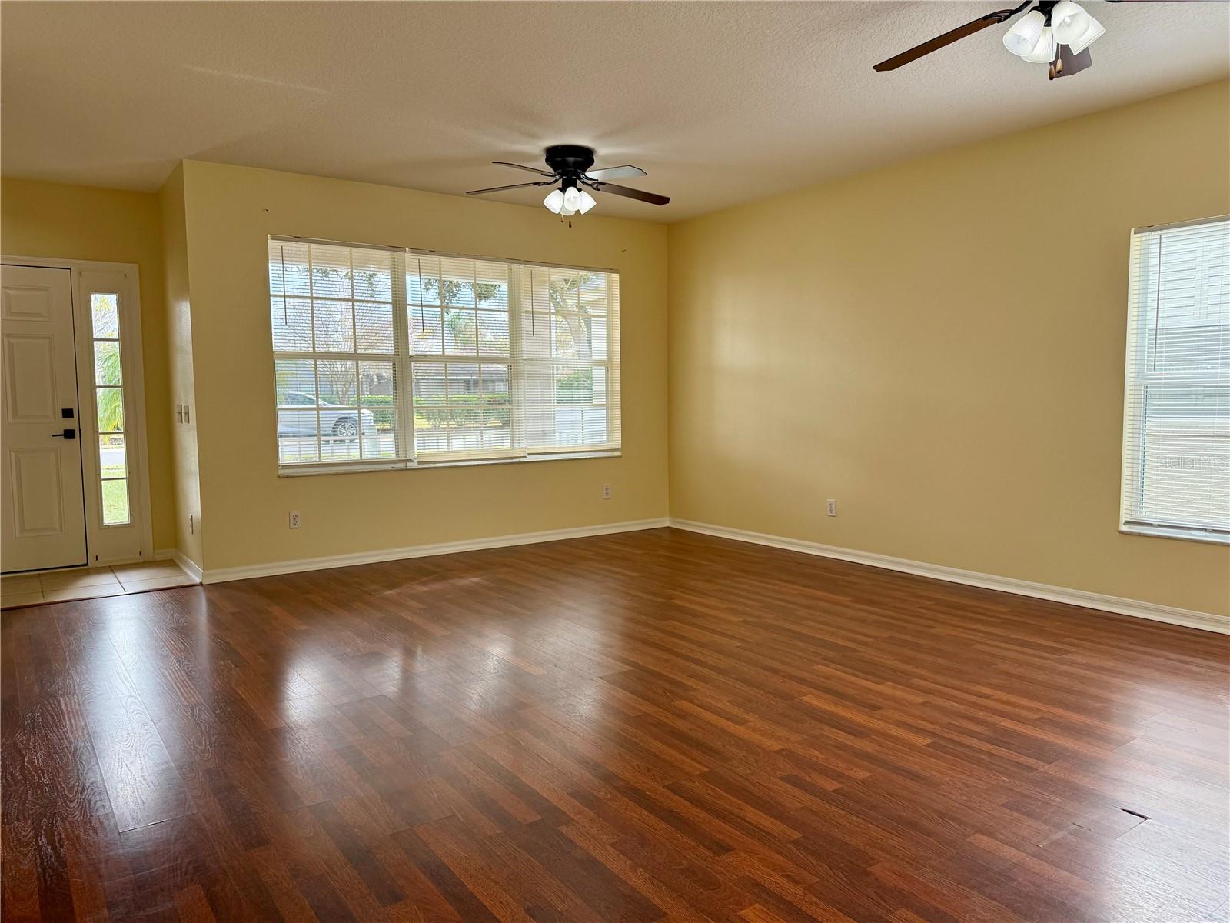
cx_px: 615
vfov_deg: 56.8
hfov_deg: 71.6
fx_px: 853
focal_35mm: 24
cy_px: 462
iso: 100
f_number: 1.78
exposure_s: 1/321
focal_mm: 6.76
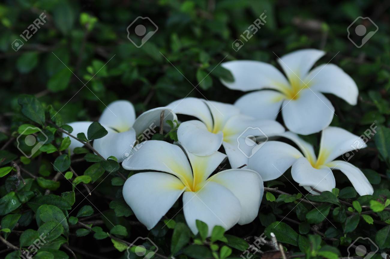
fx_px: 2110
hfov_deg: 10.6
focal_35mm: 195
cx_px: 195
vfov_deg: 7.0
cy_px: 130
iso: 200
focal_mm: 130
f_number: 3.5
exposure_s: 1/400
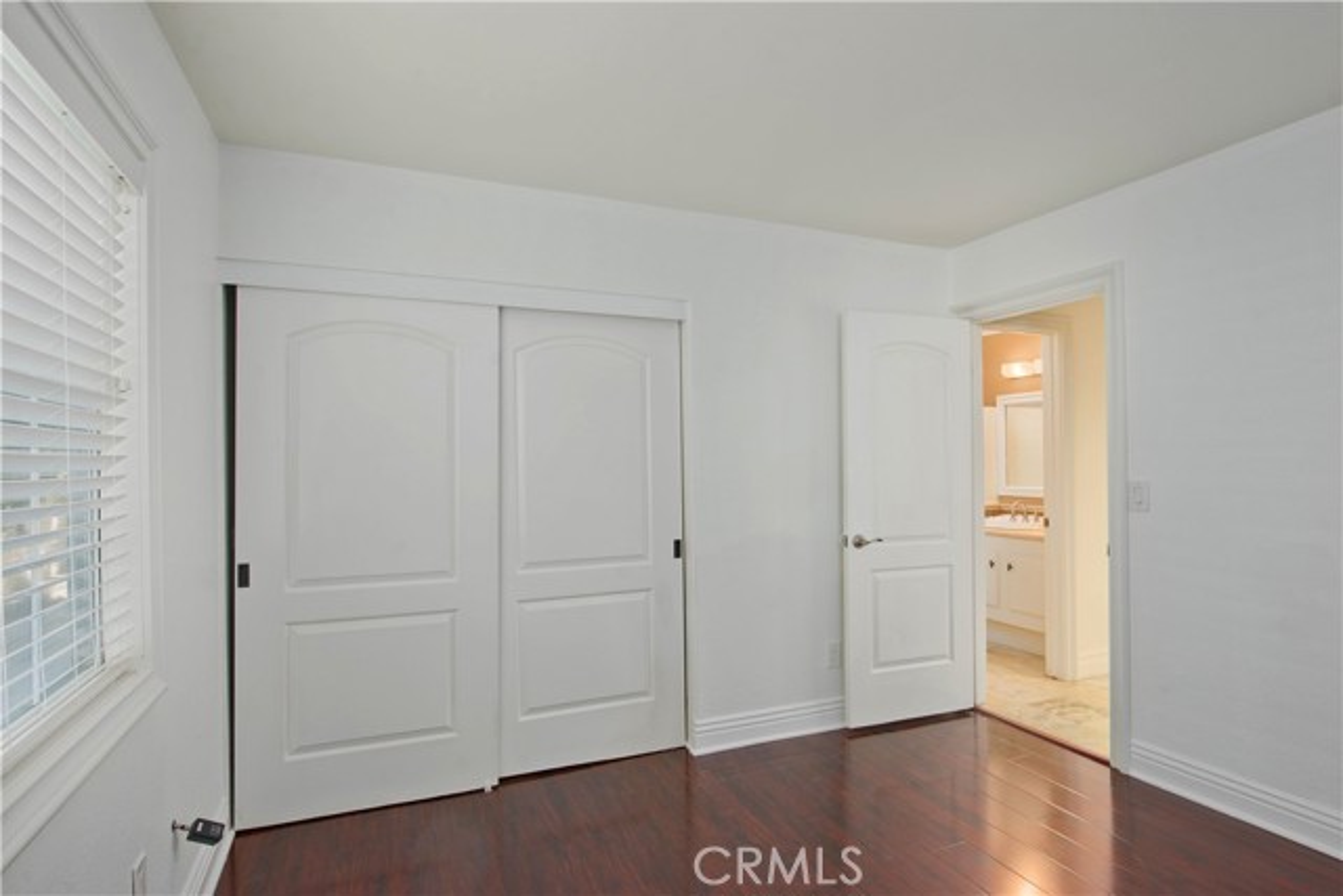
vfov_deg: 64.6
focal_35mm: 19
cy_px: 448
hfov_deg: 86.9
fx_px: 709
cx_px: 672
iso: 400
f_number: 7.1
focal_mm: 19
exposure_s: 1/160
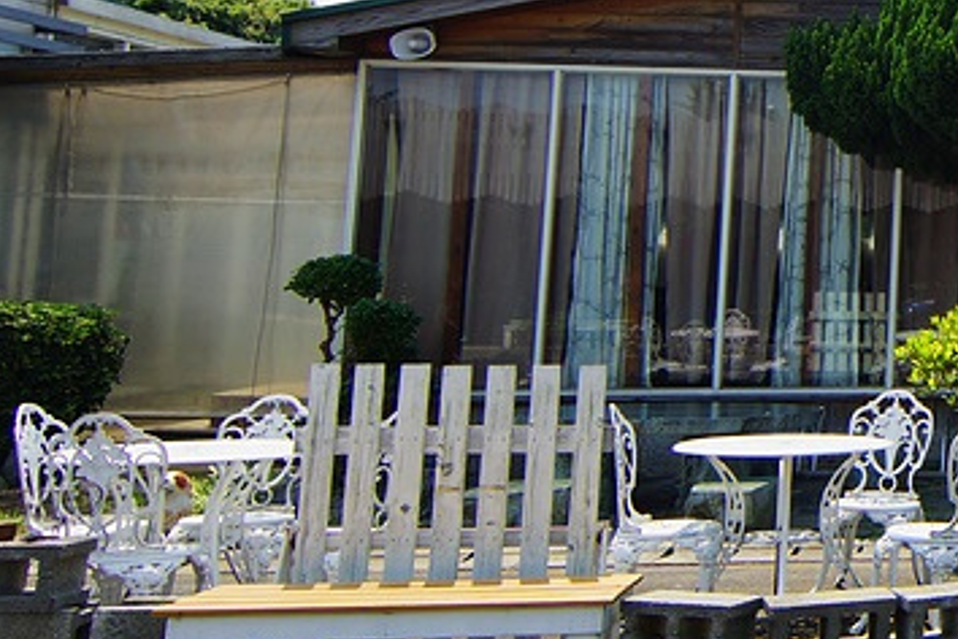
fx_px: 1384
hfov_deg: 30.7
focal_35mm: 52
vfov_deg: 25.4
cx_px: 1221
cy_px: 102
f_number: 5
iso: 100
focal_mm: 12
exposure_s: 1/500
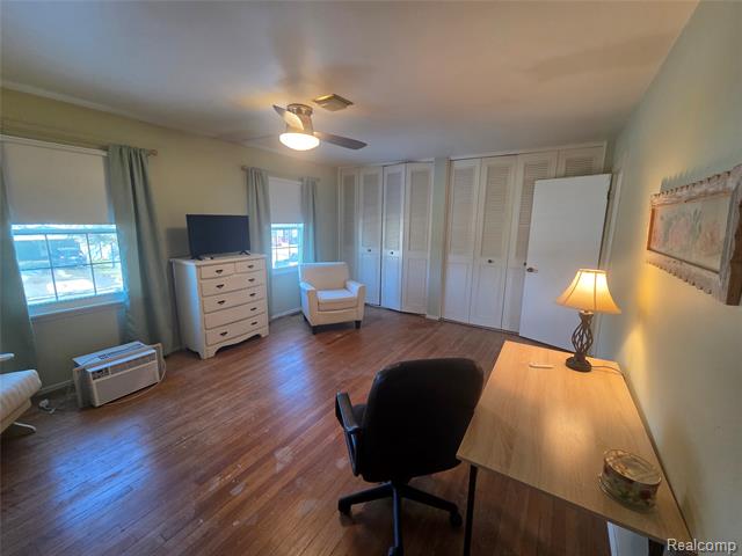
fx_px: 279
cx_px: 371
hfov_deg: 106.2
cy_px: 278
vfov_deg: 89.9
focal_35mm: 13
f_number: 2.2
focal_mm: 2.2
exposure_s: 1/60
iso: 160
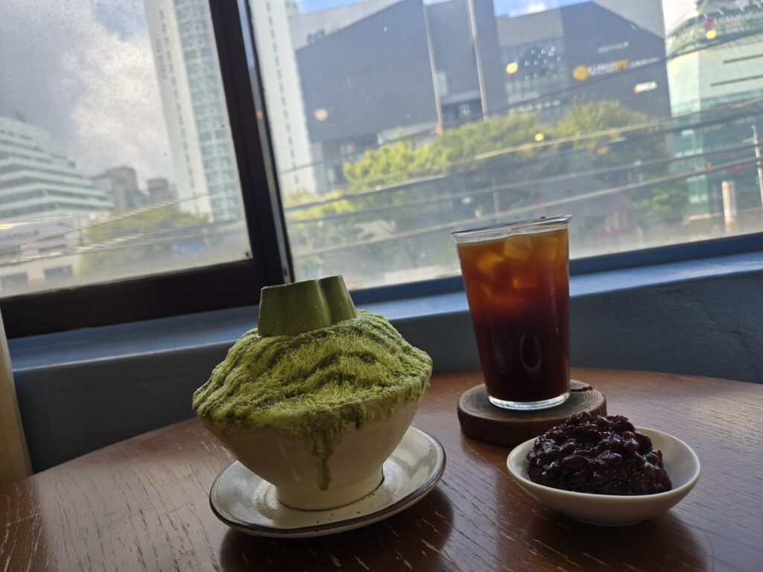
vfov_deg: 58.9
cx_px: 382
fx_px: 507
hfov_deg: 73.9
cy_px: 286
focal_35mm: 23
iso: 80
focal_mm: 5.4
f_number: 1.8
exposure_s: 1/1160
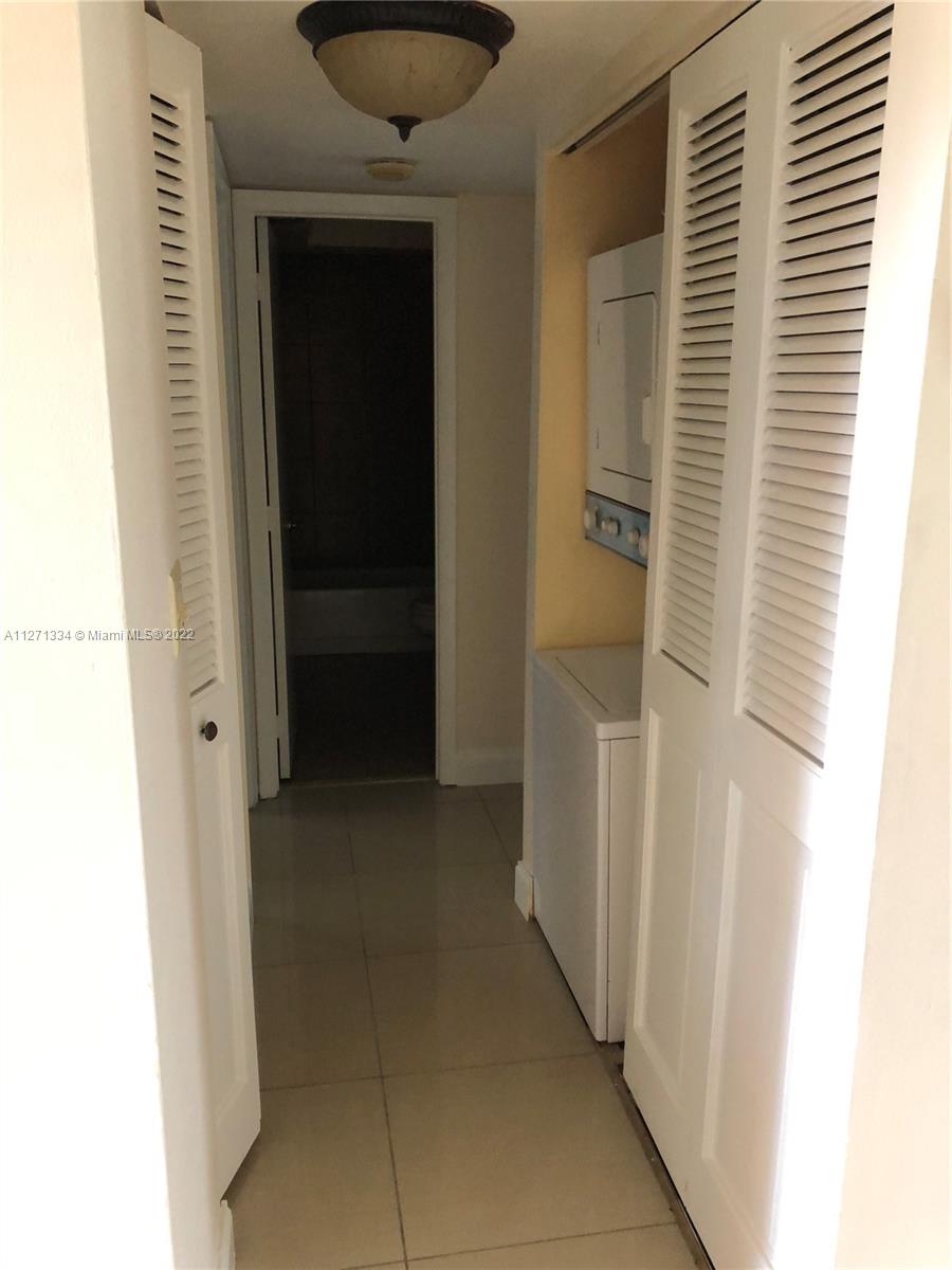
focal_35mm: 28
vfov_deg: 63.4
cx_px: 476
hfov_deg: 49.7
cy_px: 635
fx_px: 1027
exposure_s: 1/60
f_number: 1.8
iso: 250
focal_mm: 3.99
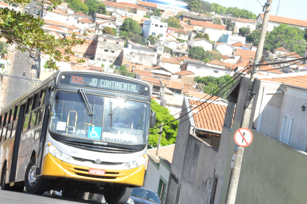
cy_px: 102
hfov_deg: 14.9
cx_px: 154
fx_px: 1175
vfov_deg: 9.9
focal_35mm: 138
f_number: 25
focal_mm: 92
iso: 3200
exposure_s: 1/200
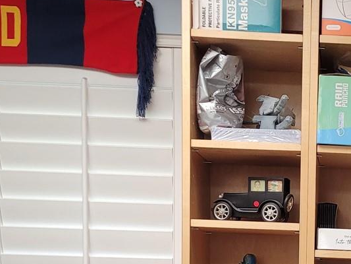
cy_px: 369
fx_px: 791
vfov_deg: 17.4
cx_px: 385
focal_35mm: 78
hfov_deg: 23.5
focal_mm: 5.4
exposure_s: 1/120
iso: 160
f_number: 1.8
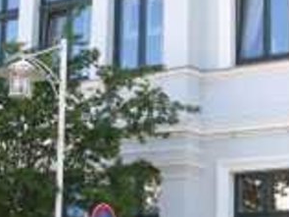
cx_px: 169
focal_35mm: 114
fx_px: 951
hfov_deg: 17.3
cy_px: 138
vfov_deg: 13.0
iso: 80
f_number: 2.8
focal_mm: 4.6
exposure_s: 1/200
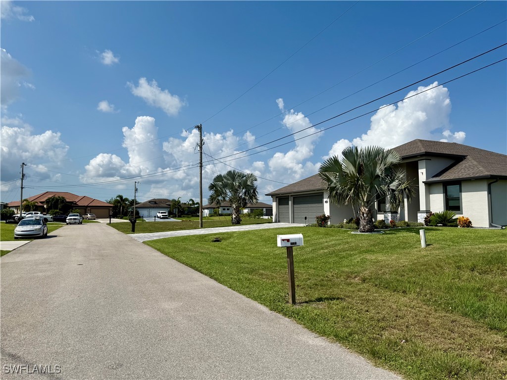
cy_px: 190
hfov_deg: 71.6
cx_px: 254
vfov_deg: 56.8
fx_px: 352
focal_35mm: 24
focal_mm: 6.76
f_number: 1.78
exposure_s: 1/10309
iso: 80
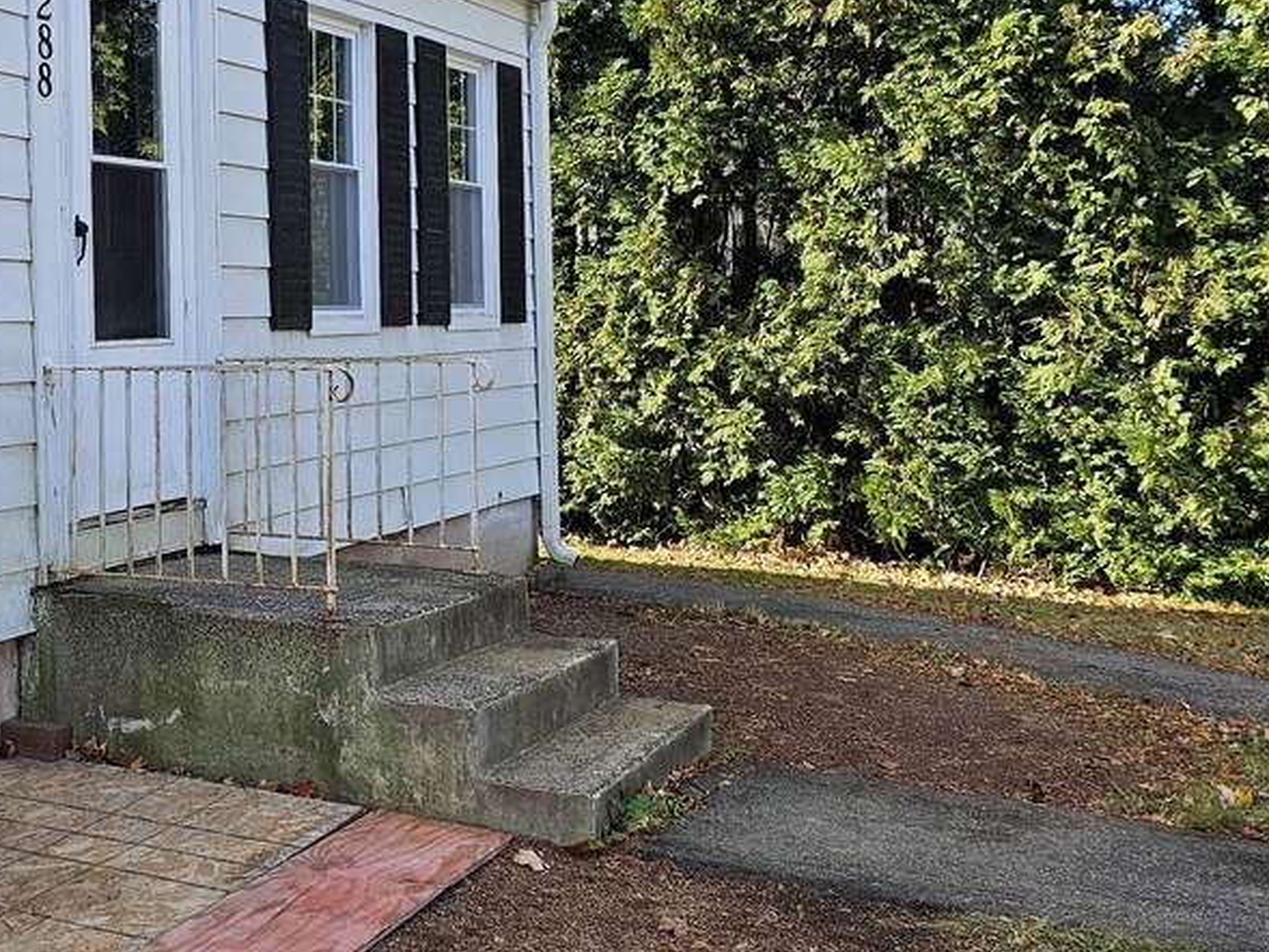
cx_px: 37
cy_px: 263
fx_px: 1833
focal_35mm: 50
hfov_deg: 35.1
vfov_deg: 28.8
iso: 20
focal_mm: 6.3
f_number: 1.7
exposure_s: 1/397
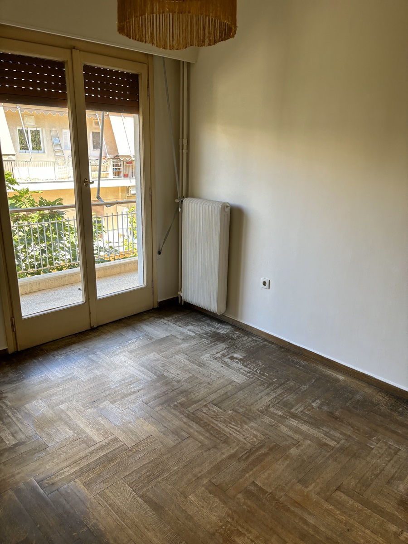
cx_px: 204
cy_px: 272
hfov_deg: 53.1
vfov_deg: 67.3
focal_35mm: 26
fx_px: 409
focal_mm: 5.96
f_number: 1.6
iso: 50
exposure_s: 1/121
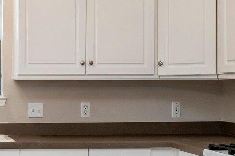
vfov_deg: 16.0
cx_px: -64
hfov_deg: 21.8
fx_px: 554
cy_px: 83
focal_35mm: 85
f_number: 9
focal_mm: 20
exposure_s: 1/30
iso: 640
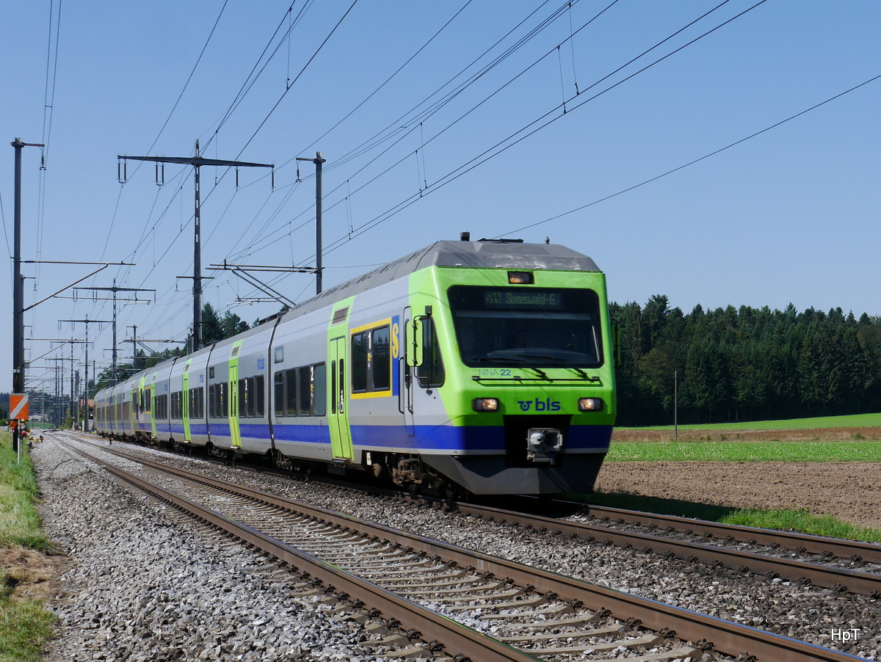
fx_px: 1070
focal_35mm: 42
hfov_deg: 44.8
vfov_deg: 34.4
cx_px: 440
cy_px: 331
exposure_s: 1/320
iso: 160
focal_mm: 21
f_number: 9
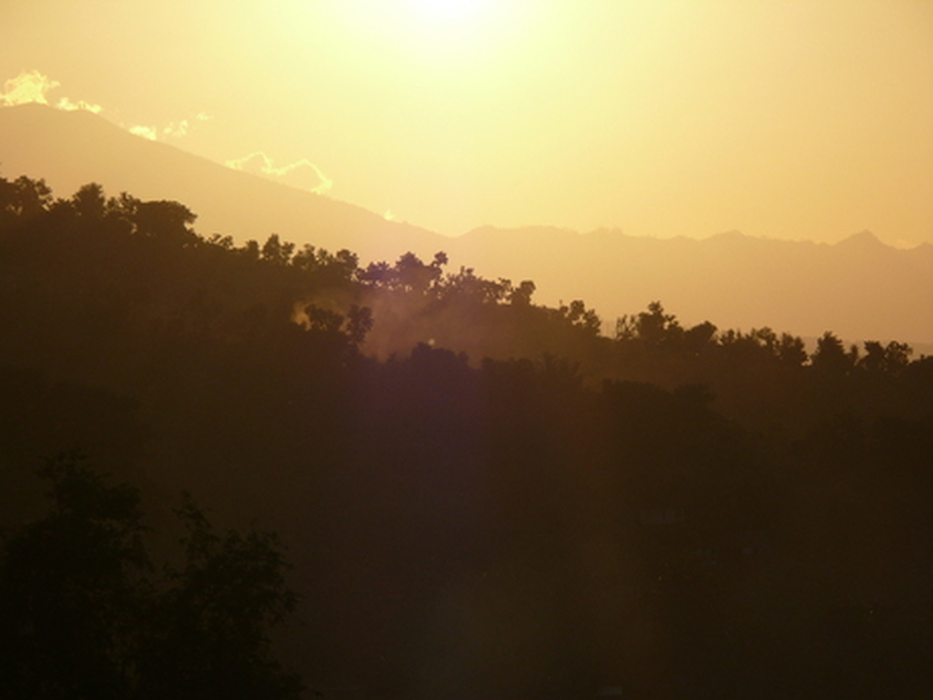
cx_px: 466
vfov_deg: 4.9
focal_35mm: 302
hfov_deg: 6.6
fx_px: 8140
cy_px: 350
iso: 100
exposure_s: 1/1000
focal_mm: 63.9
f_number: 9
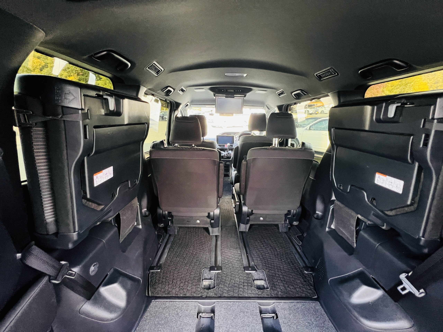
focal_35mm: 13
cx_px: 222
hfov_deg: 106.2
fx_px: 166
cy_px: 166
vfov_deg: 89.9
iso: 400
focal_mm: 1.57
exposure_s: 1/60
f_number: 1.8
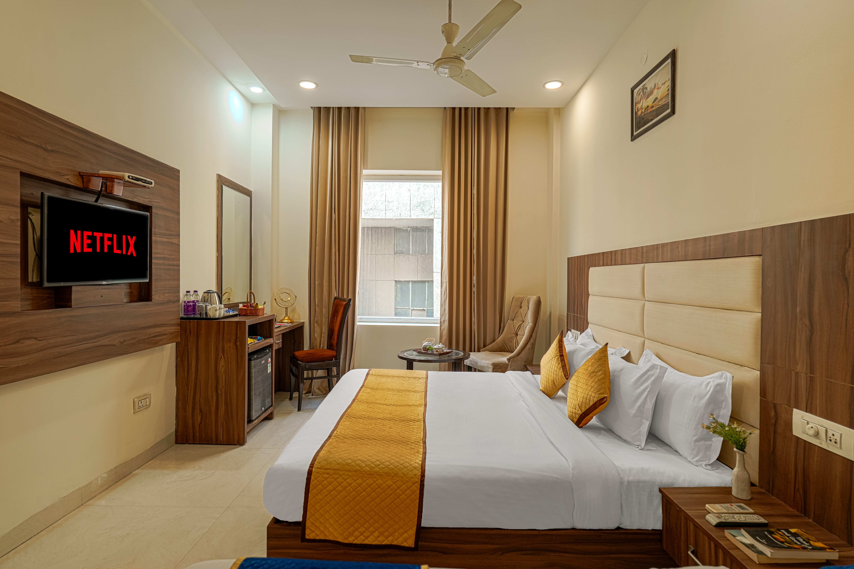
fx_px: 451
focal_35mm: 19
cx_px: 427
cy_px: 284
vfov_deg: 64.6
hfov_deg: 86.9
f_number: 4
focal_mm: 19
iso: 640
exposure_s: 1/30
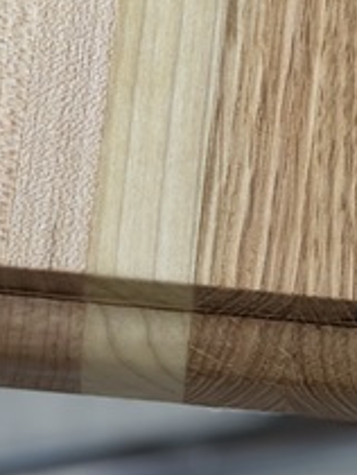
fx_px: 3211
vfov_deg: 8.1
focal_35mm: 234
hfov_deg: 6.3
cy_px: -385
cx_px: 413
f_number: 1.78
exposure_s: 1/120
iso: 64
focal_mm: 6.86
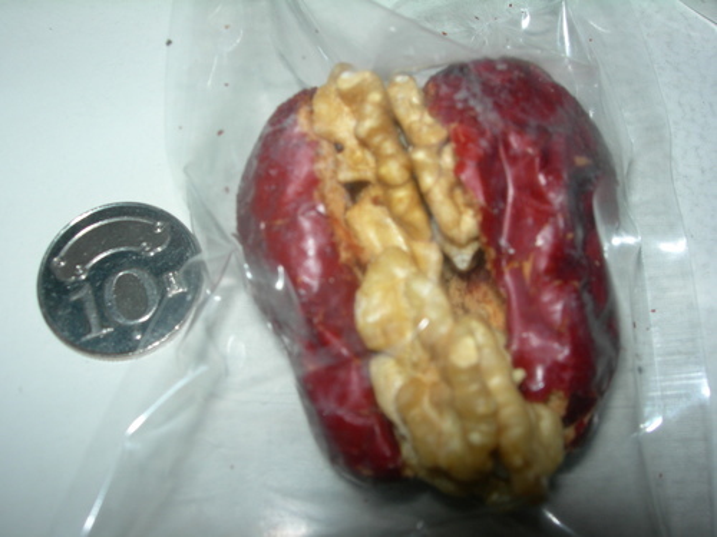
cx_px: 358
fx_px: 787
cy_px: 268
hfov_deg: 49.0
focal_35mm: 38
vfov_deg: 37.7
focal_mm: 7.8
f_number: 4.8
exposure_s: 1/60.1
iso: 50
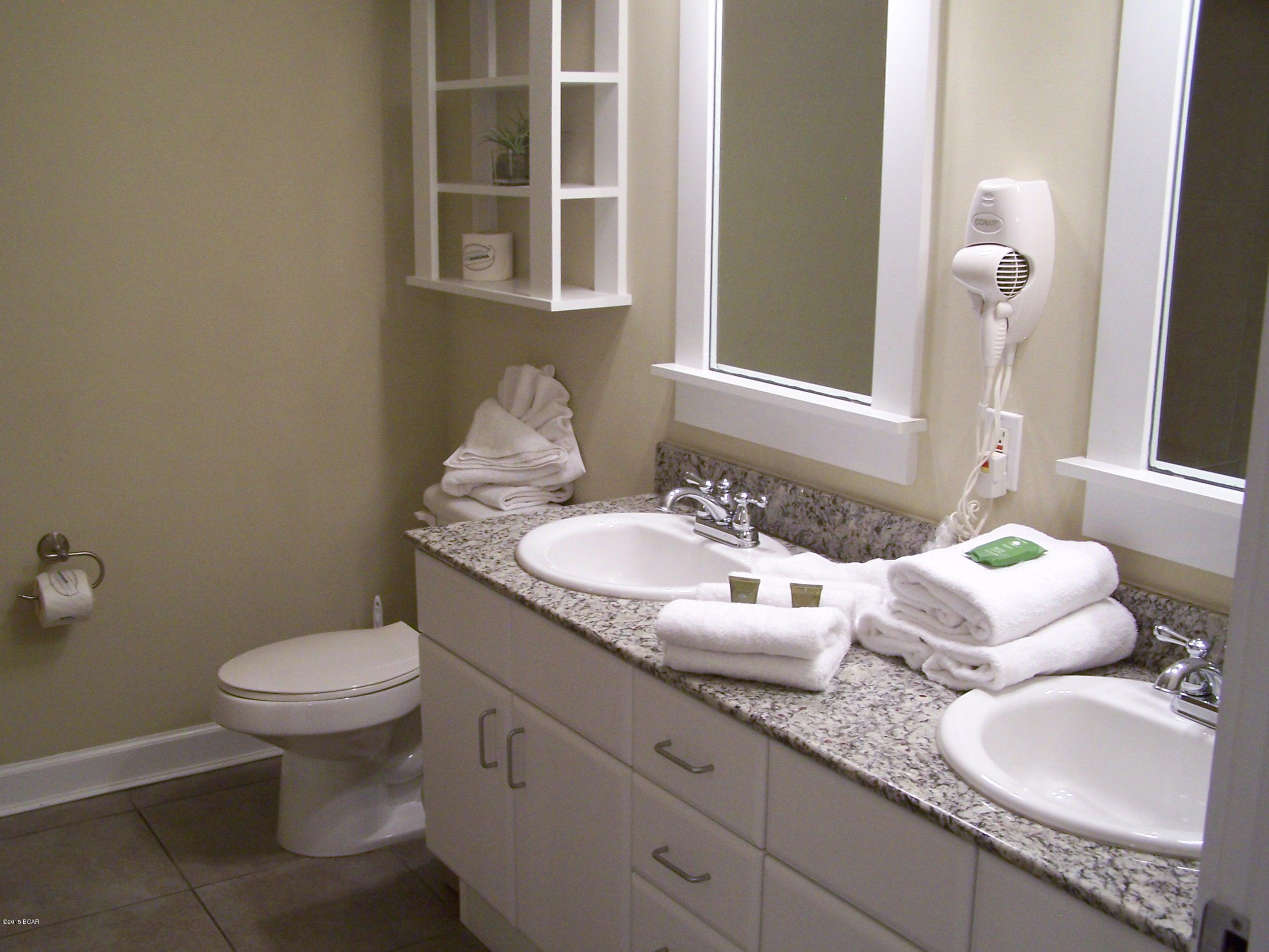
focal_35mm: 38
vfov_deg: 37.7
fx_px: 1393
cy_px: 476
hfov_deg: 49.0
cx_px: 634
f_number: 2.8
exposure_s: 1/15
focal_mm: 6.3
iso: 140
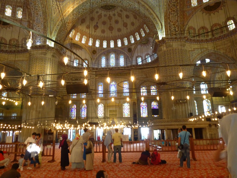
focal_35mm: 25
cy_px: 89
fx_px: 171
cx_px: 118
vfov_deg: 54.9
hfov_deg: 69.4
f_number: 3.1
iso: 400
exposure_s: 1/15
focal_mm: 4.5
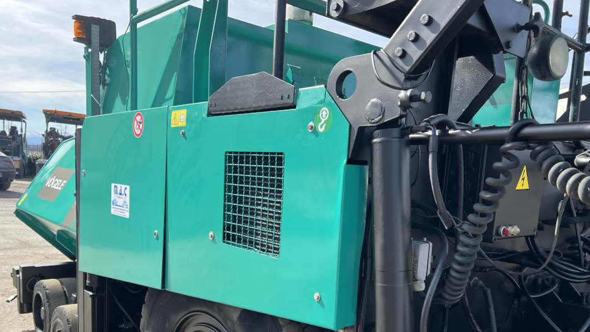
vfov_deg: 38.3
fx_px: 469
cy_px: 232
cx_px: 285
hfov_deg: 64.3
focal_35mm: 30
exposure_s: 1/1224
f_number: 1.5
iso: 50
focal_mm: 5.7
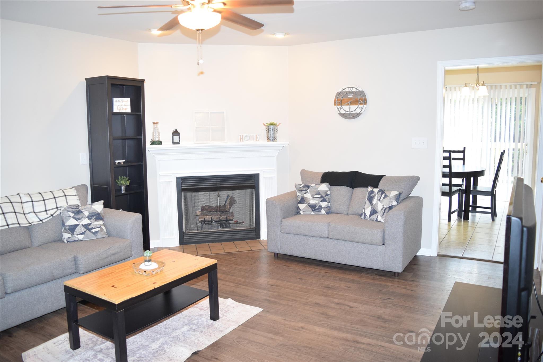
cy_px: 181
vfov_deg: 47.9
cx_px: 272
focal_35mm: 27
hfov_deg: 67.4
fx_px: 407
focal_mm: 18
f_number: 4
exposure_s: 1/60
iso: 640
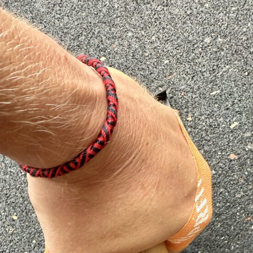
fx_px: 322
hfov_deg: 42.6
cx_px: 154
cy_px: 186
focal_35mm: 39
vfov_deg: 41.7
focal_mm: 2.22
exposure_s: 1/99
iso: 320
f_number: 2.2
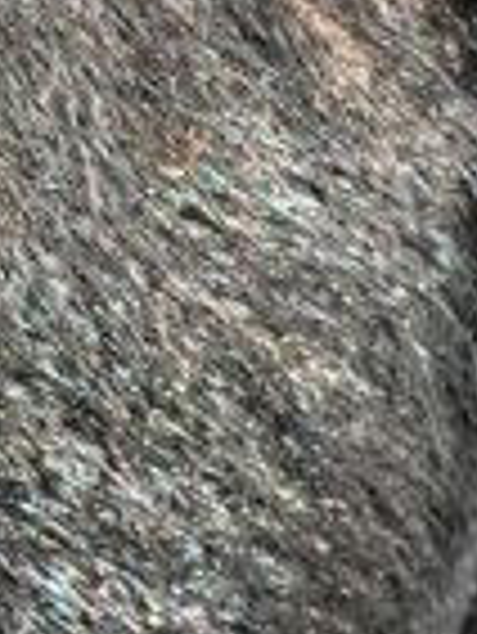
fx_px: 3853
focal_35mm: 210
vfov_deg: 9.4
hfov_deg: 7.1
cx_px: -18
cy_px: 346
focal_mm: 4.15
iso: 25
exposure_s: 1/316
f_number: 2.2
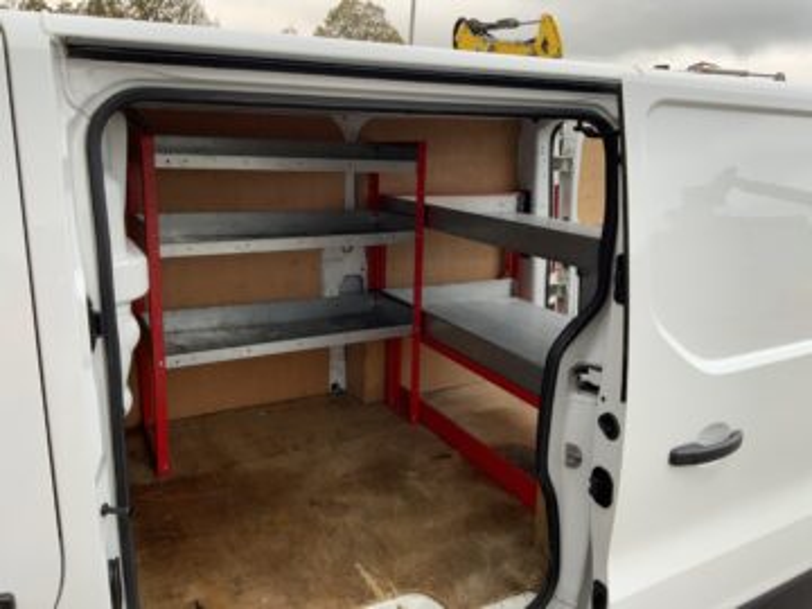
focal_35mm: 29
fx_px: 680
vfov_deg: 48.2
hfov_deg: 61.7
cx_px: 406
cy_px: 304
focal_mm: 3
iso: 32
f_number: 1.8
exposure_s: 1/122
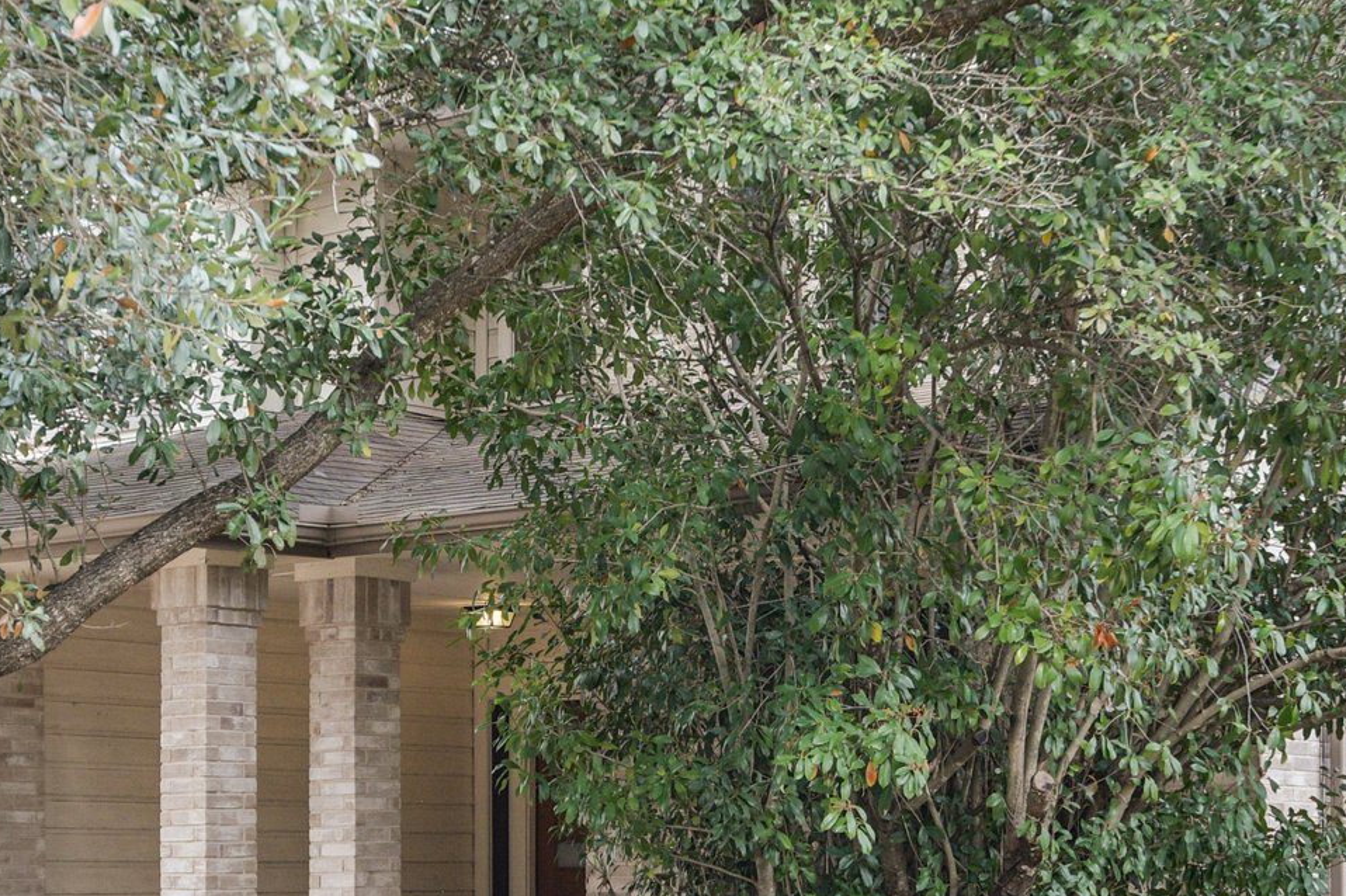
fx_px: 2878
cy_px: 565
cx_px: 580
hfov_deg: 26.3
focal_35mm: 77
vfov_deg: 17.7
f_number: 8
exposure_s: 1/30
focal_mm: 24
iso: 400
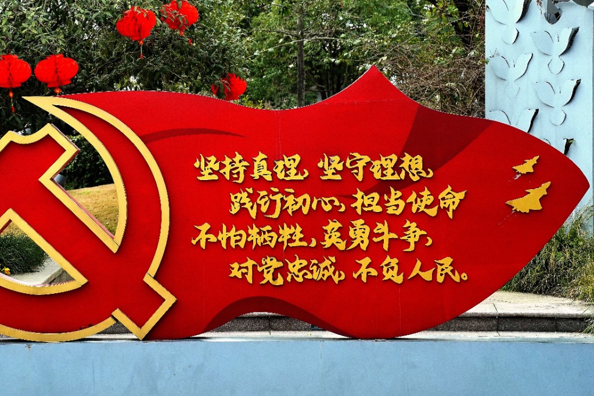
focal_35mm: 104
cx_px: 262
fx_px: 1716
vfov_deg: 13.2
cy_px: 192
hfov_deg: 19.6
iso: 1250
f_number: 11
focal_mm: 76
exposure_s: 1/640
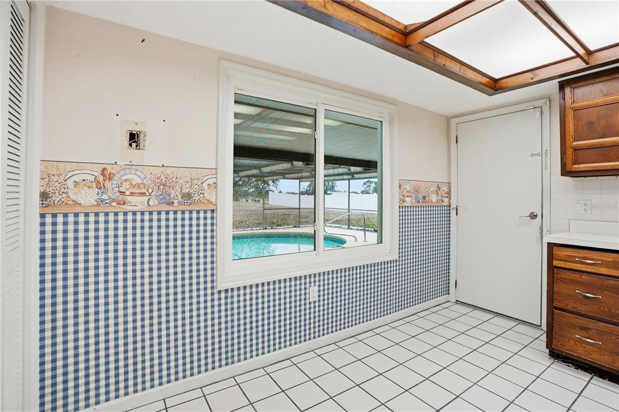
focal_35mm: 16
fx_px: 275
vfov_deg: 73.7
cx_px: 310
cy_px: 206
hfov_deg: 96.8
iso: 2000
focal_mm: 16
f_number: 5
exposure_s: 1/320
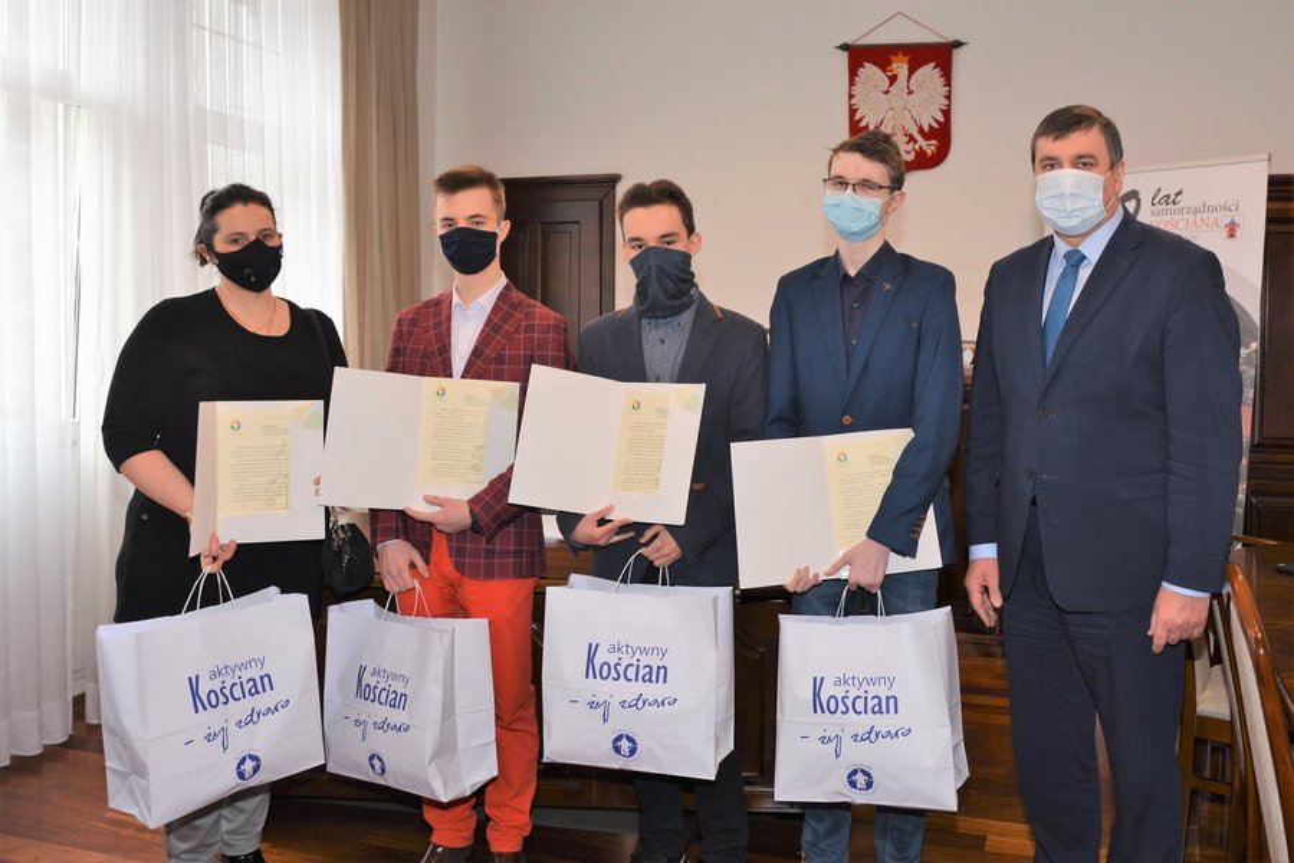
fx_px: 917
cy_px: 432
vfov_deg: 50.4
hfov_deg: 70.4
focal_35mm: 26
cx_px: 647
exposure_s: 1/60
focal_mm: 17
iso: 320
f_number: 4
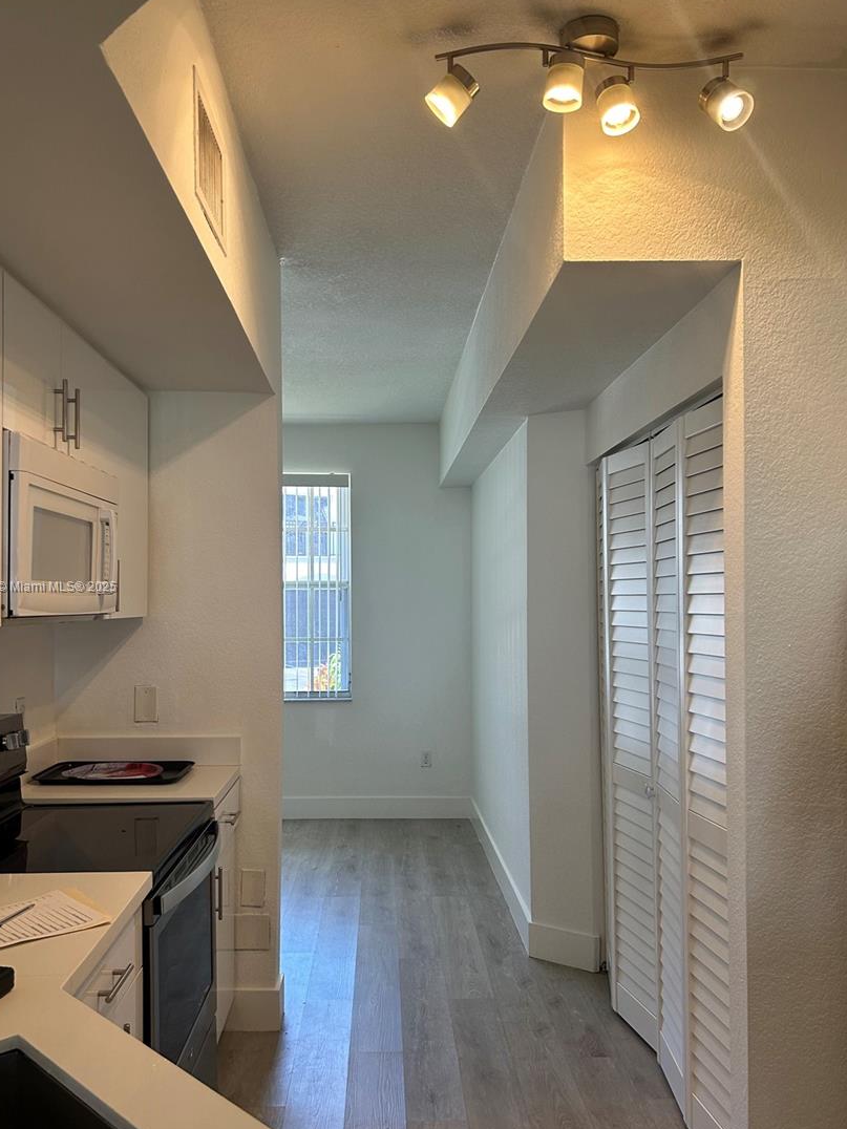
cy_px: 588
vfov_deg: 61.6
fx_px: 946
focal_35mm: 29
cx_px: 397
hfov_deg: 48.2
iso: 100
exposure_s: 1/120
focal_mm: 5.7
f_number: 1.5
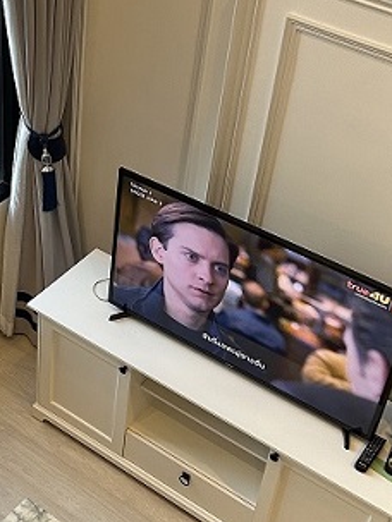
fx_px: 1042
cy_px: 329
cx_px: -16
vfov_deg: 28.1
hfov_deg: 20.5
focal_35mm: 69
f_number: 1.5
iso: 125
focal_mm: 5.7
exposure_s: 1/50
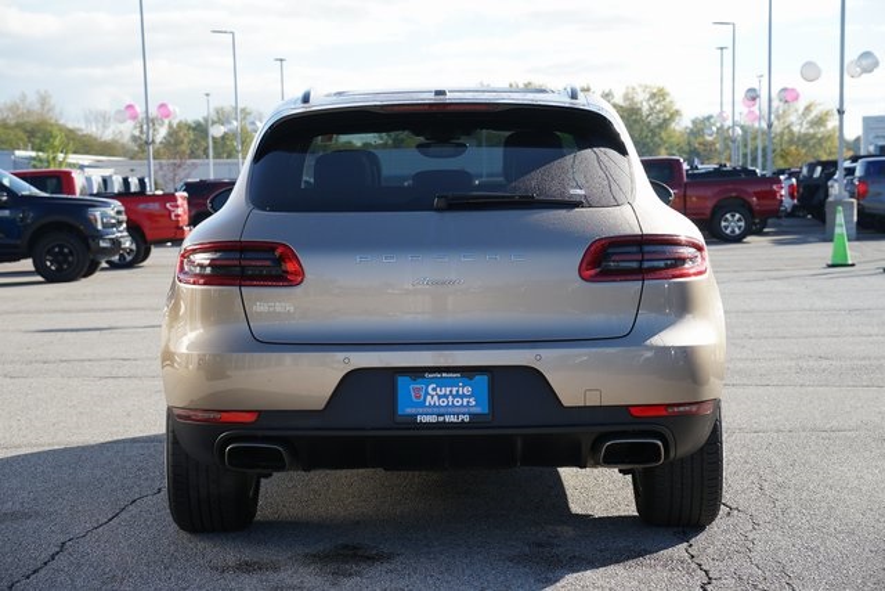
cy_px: 296
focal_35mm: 76
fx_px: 1869
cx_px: 442
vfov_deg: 18.0
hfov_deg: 26.6
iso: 100
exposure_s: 1/160
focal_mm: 76
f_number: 8
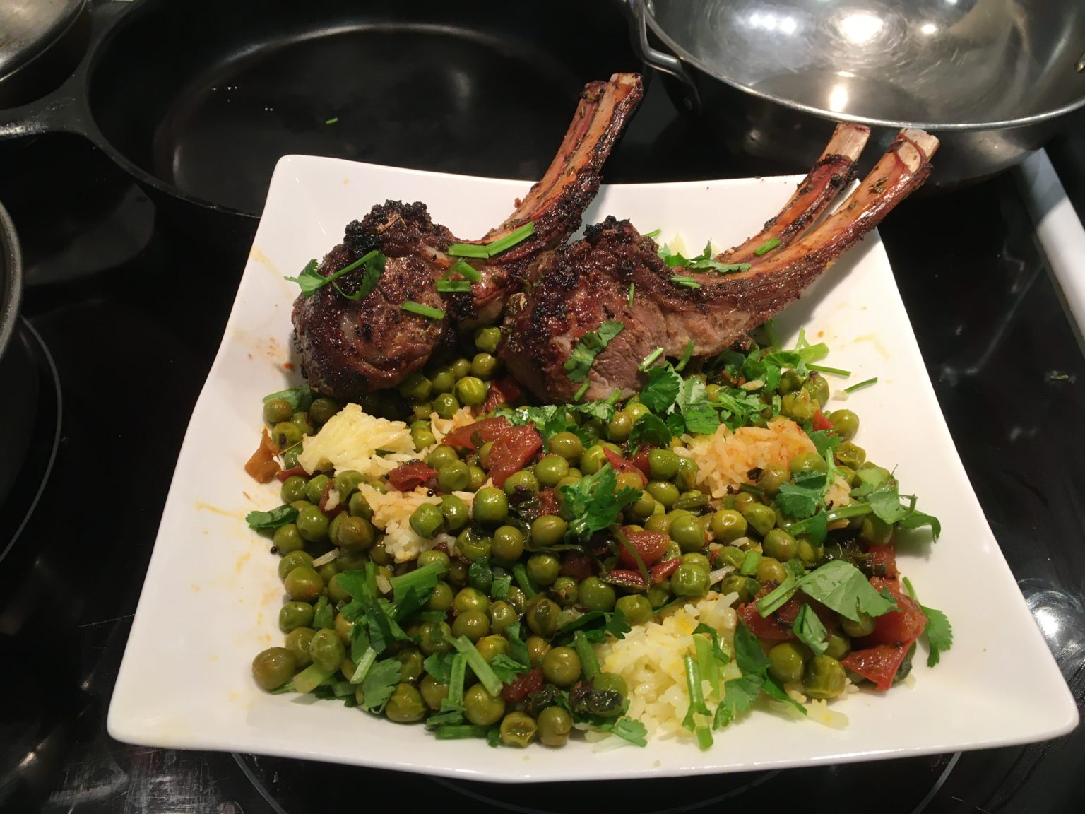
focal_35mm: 29
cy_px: 407
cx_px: 542
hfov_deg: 61.7
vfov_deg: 48.2
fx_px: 909
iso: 25
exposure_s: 1/30
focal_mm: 4.15
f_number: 2.2
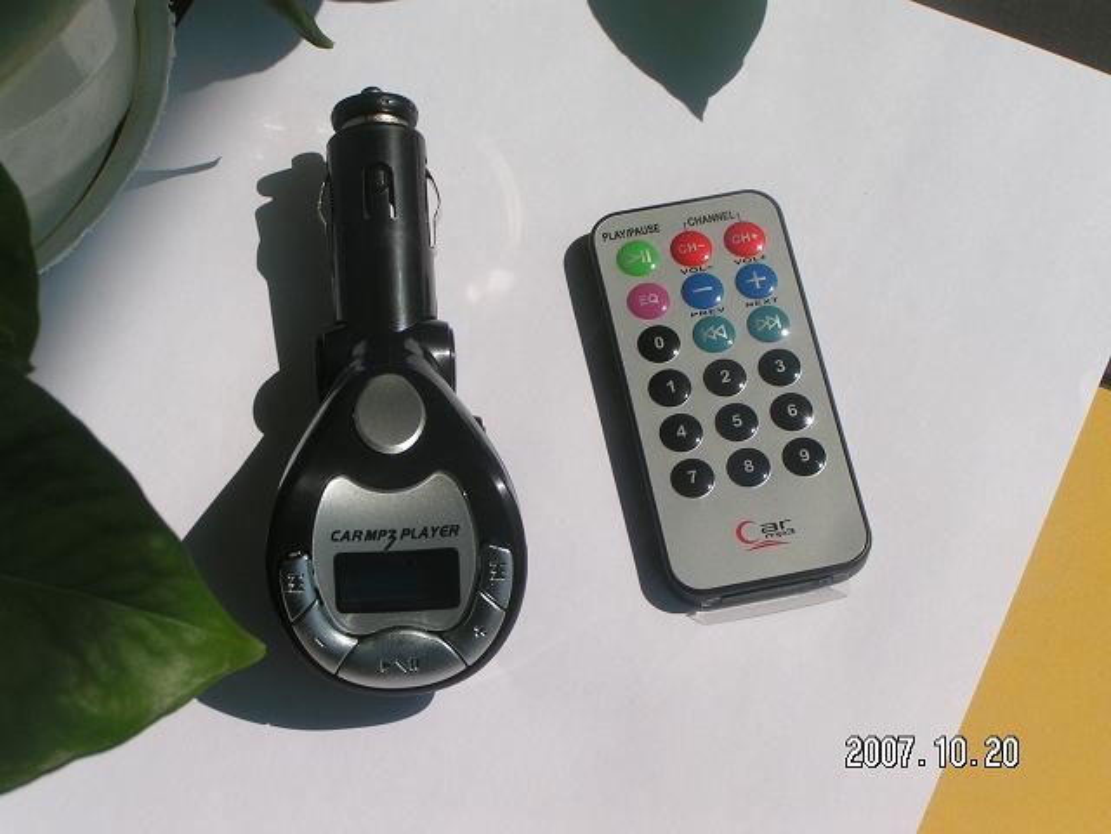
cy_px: 417
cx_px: 556
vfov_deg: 18.0
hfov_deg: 23.8
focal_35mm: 82
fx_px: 2632
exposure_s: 1/500
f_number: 6.3
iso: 50
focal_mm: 12.6
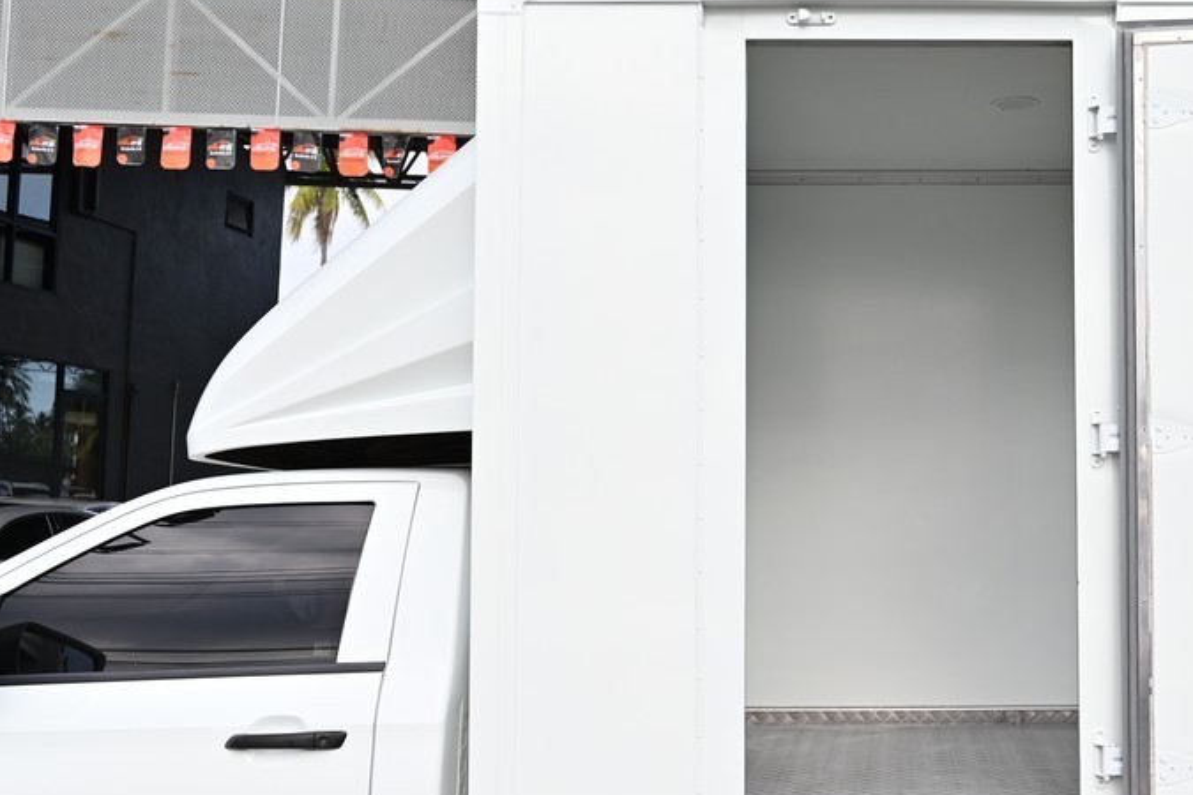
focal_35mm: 45
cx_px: 916
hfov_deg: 42.2
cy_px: 466
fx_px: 1485
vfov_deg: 29.9
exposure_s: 1/750
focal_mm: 27.5
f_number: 5.6
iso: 280
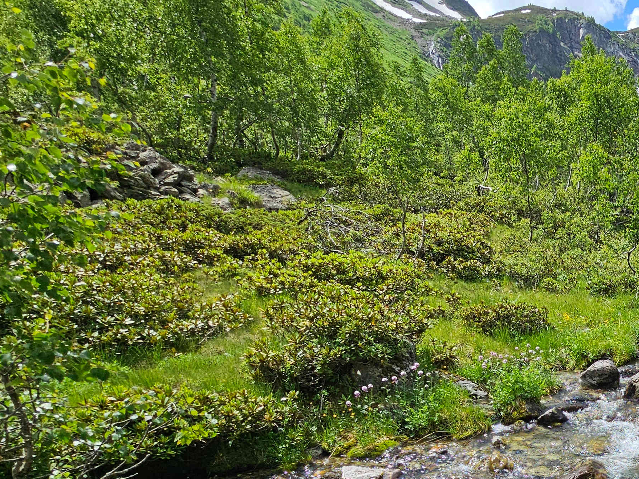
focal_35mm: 29
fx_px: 535
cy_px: 426
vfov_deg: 44.2
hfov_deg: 48.2
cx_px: 669
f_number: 2.2
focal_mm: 2.2
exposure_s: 1/1819
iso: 50
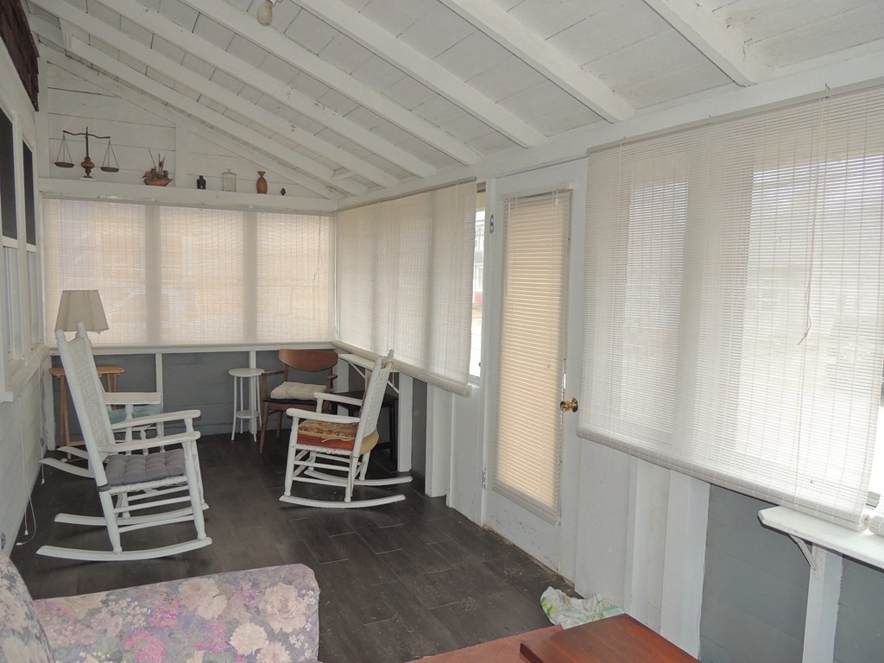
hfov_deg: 71.6
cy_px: 332
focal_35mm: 24
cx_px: 442
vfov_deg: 56.8
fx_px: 613
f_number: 3
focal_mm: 4.3
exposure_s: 1/40
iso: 200
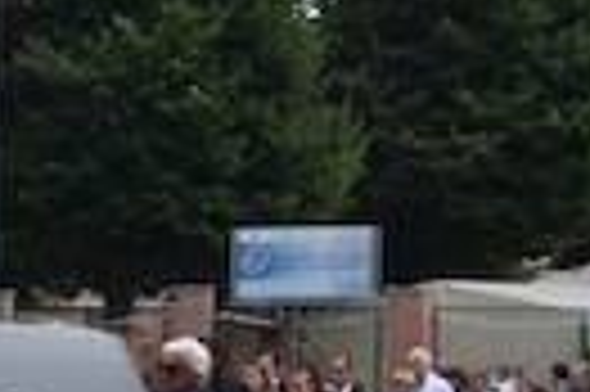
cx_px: -252
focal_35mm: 151
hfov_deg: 13.0
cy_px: 667
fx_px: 2472
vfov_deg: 8.8
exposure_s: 1/125
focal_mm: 22
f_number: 13
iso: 100
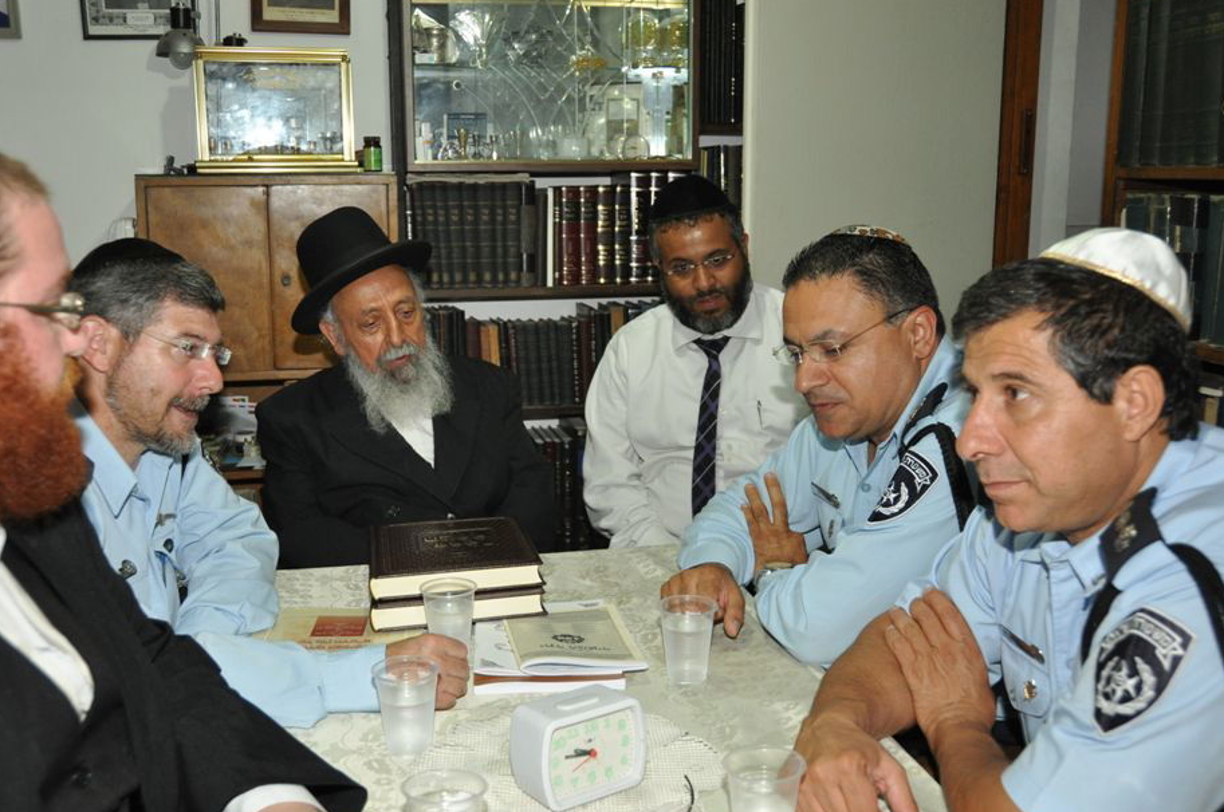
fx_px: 1256
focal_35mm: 37
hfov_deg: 51.9
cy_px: 425
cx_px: 595
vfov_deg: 35.8
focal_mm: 22
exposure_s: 1/60
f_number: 4
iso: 800
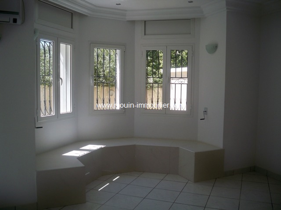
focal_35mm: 35
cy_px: 105
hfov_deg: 52.6
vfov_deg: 40.7
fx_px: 284
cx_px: 140
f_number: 3.1
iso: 80
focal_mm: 6.3
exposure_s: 1/320
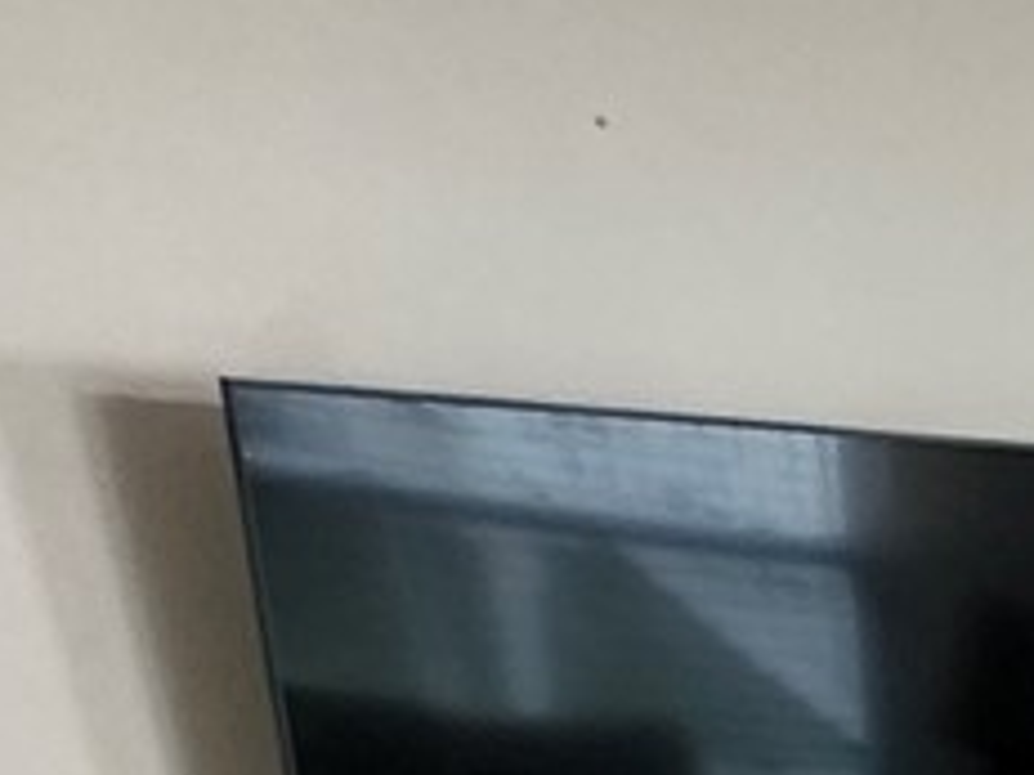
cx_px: 2028
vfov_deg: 12.2
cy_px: 1850
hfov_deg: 16.1
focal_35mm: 97
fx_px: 2896
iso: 320
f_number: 2.2
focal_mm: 2.22
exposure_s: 1/120
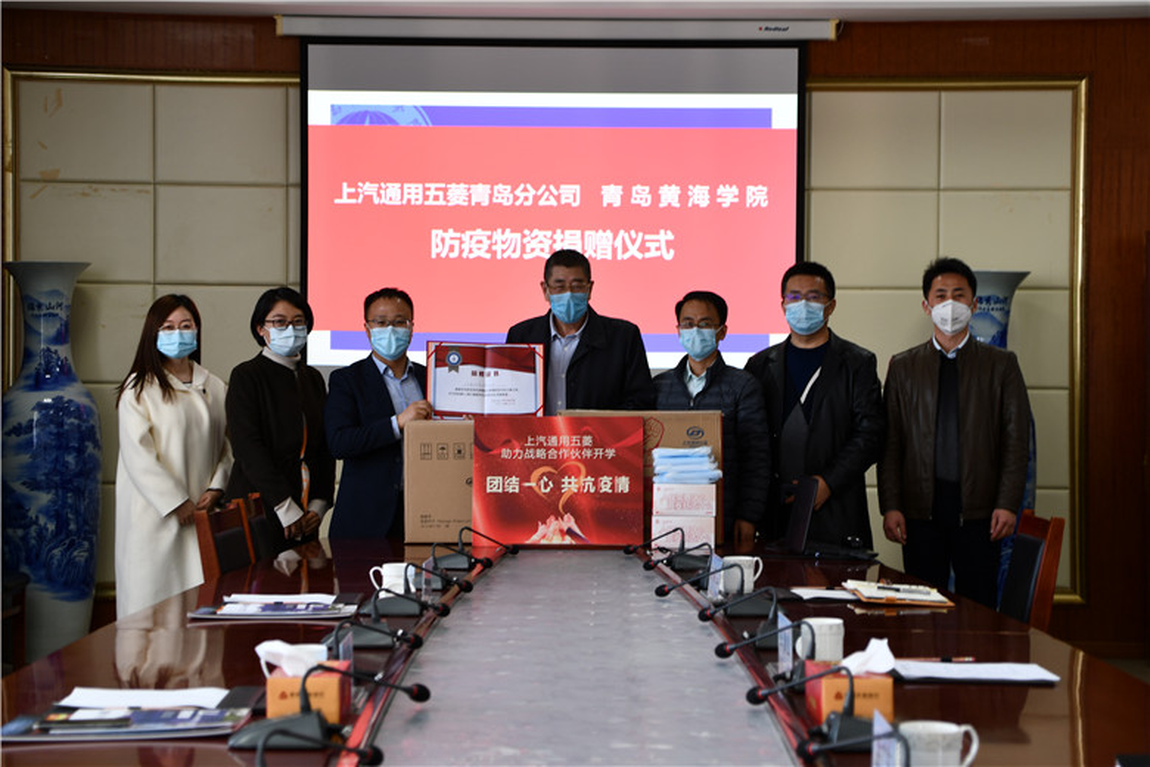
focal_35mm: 72
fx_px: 2300
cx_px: 575
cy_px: 384
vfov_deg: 18.9
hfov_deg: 28.1
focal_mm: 48
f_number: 4.8
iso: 200
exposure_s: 1/25
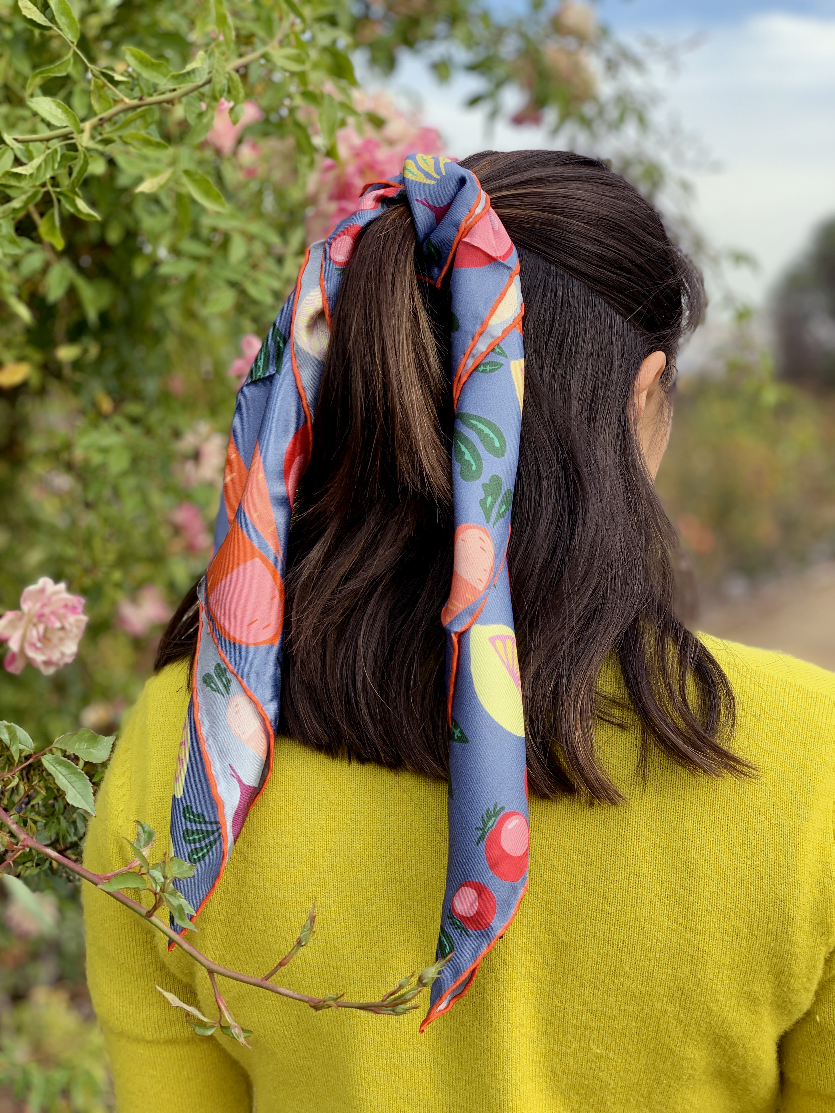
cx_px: 418
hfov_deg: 28.0
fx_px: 1672
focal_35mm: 52
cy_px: 556
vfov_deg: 36.8
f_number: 2.4
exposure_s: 1/149
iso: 16
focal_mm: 6
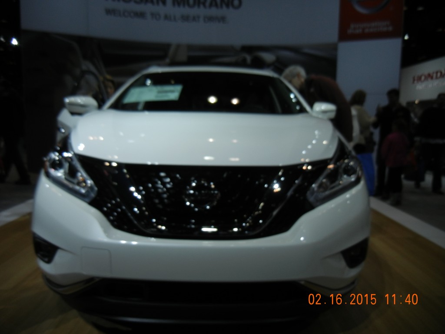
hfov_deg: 60.0
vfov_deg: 46.8
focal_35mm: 30
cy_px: 167
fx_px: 386
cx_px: 222
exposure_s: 1/468
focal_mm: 5.4
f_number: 3.5
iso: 160
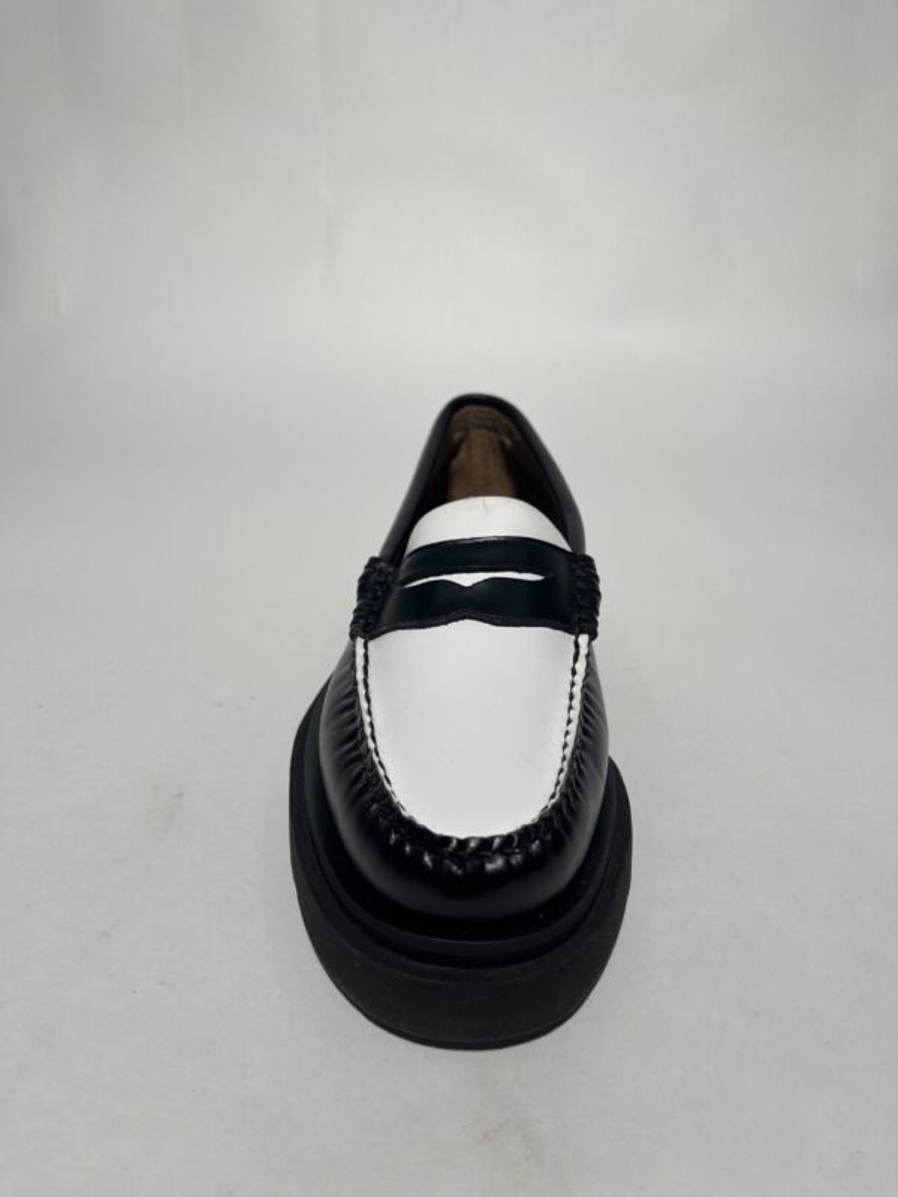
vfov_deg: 67.3
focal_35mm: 26
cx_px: 449
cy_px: 598
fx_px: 899
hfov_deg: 53.1
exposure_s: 1/602
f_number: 1.6
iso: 50
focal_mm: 5.1
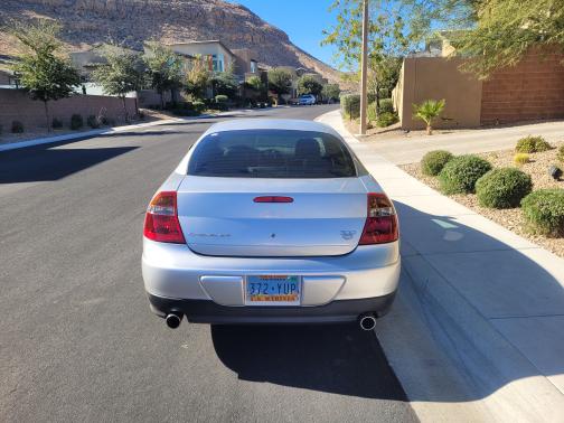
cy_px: 212
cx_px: 282
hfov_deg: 67.3
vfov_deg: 53.1
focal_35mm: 26
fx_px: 424
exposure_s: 1/1297
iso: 40
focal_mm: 5.4
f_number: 1.8
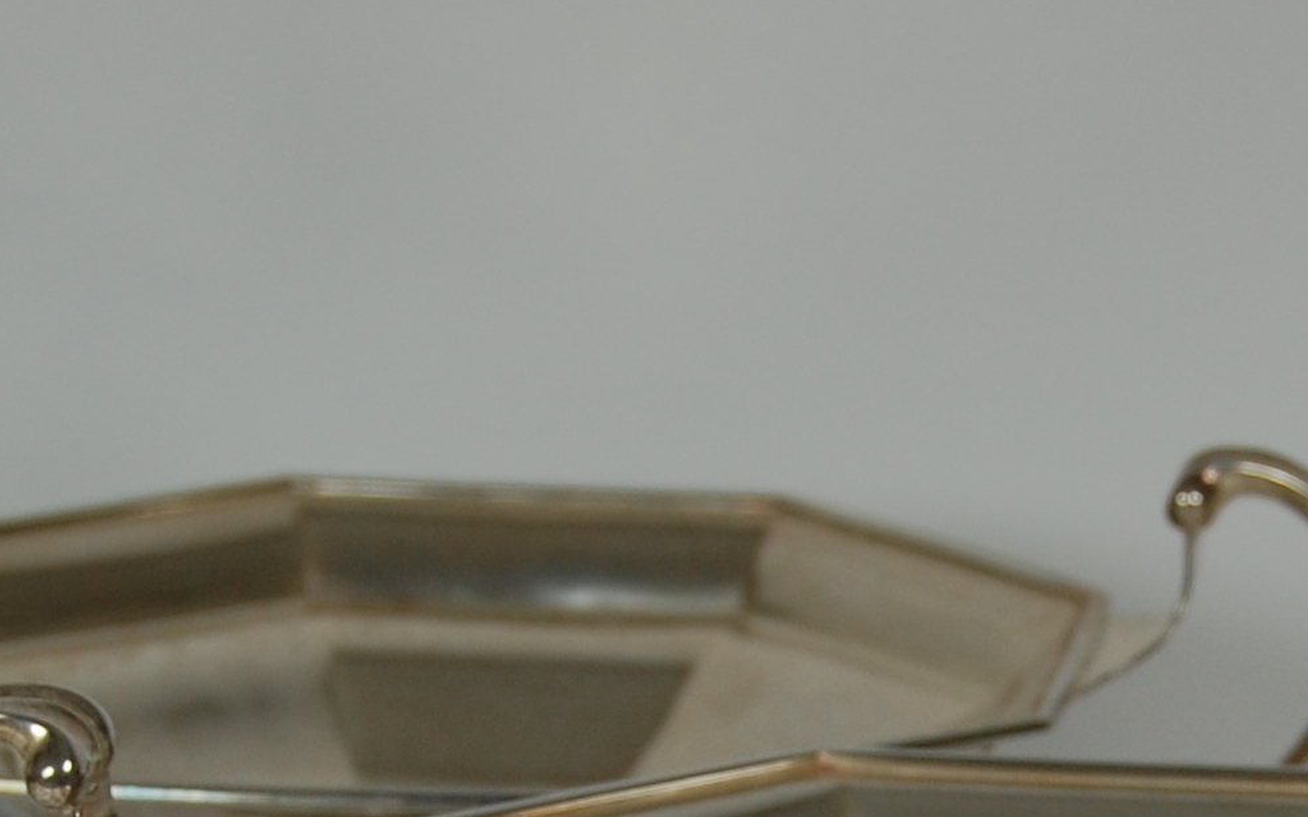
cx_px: 1025
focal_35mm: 196
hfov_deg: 10.7
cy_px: 1290
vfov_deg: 6.6
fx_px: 6985
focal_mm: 42
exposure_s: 1/125
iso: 220
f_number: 5.6
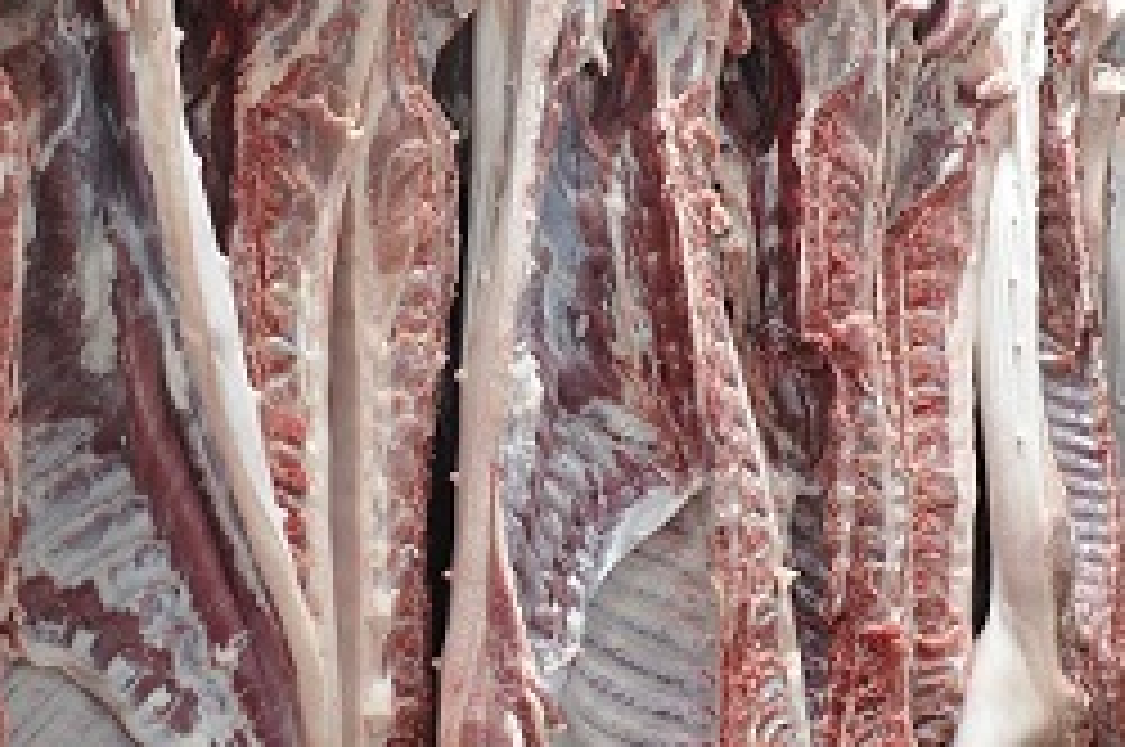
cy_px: 268
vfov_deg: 16.6
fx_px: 2559
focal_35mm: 82
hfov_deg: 24.6
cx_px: 324
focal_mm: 32
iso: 1600
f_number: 4.5
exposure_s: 1/20
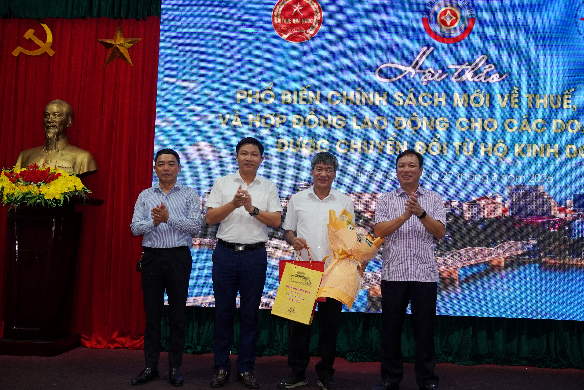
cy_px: 195
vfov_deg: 35.0
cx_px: 292
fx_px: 618
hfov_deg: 50.6
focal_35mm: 38
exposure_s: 1/80
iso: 400
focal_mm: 25.4
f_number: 5.6
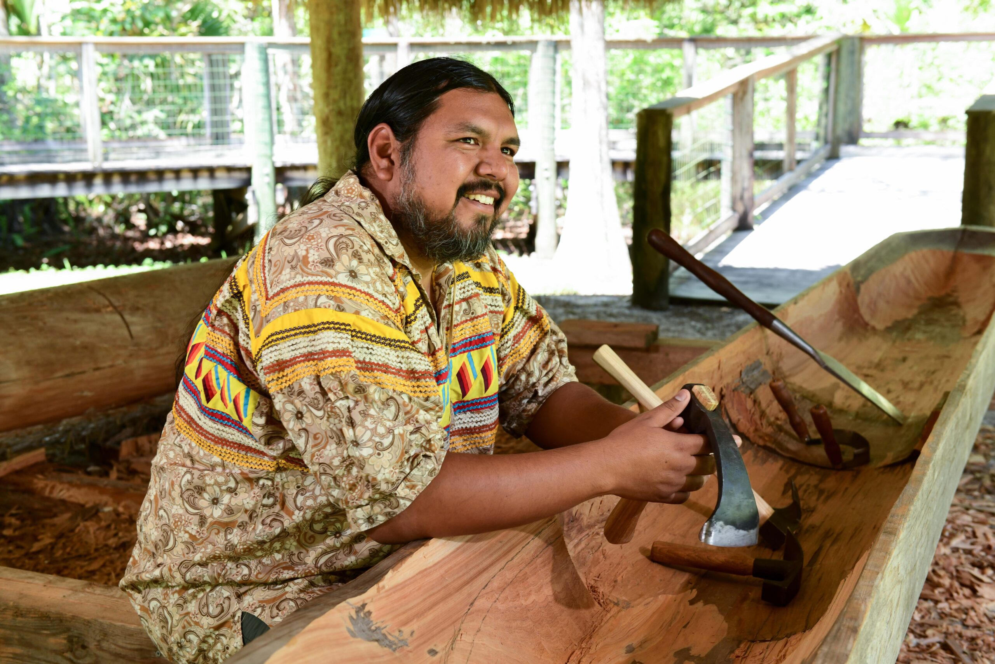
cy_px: 332
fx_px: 1382
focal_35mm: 50
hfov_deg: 39.6
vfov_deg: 27.0
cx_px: 498
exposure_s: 1/100
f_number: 6.3
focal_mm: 50
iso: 640
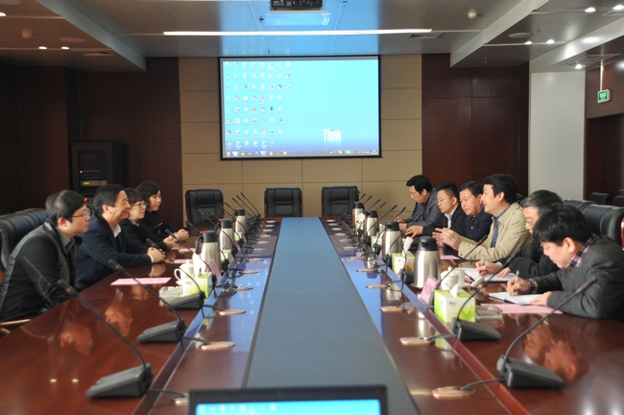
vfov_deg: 28.0
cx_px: 312
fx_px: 831
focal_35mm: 48
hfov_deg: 41.2
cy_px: 208
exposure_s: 1/50
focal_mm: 48
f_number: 4.5
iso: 800
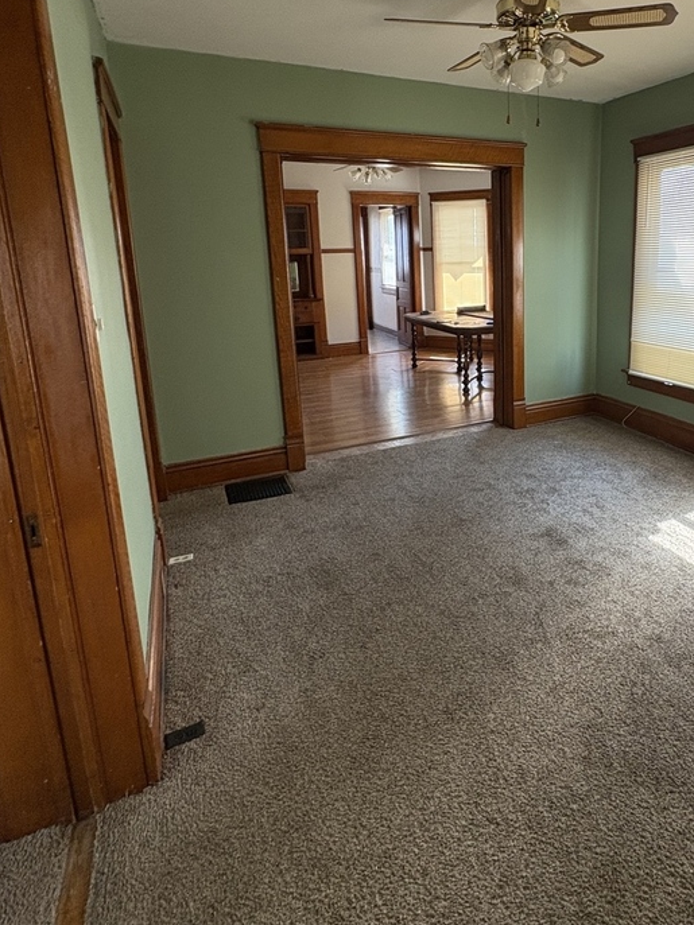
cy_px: 362
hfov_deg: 59.0
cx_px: 486
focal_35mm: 22
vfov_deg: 75.4
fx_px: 588
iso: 250
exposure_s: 1/79
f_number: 2.2
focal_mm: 2.22
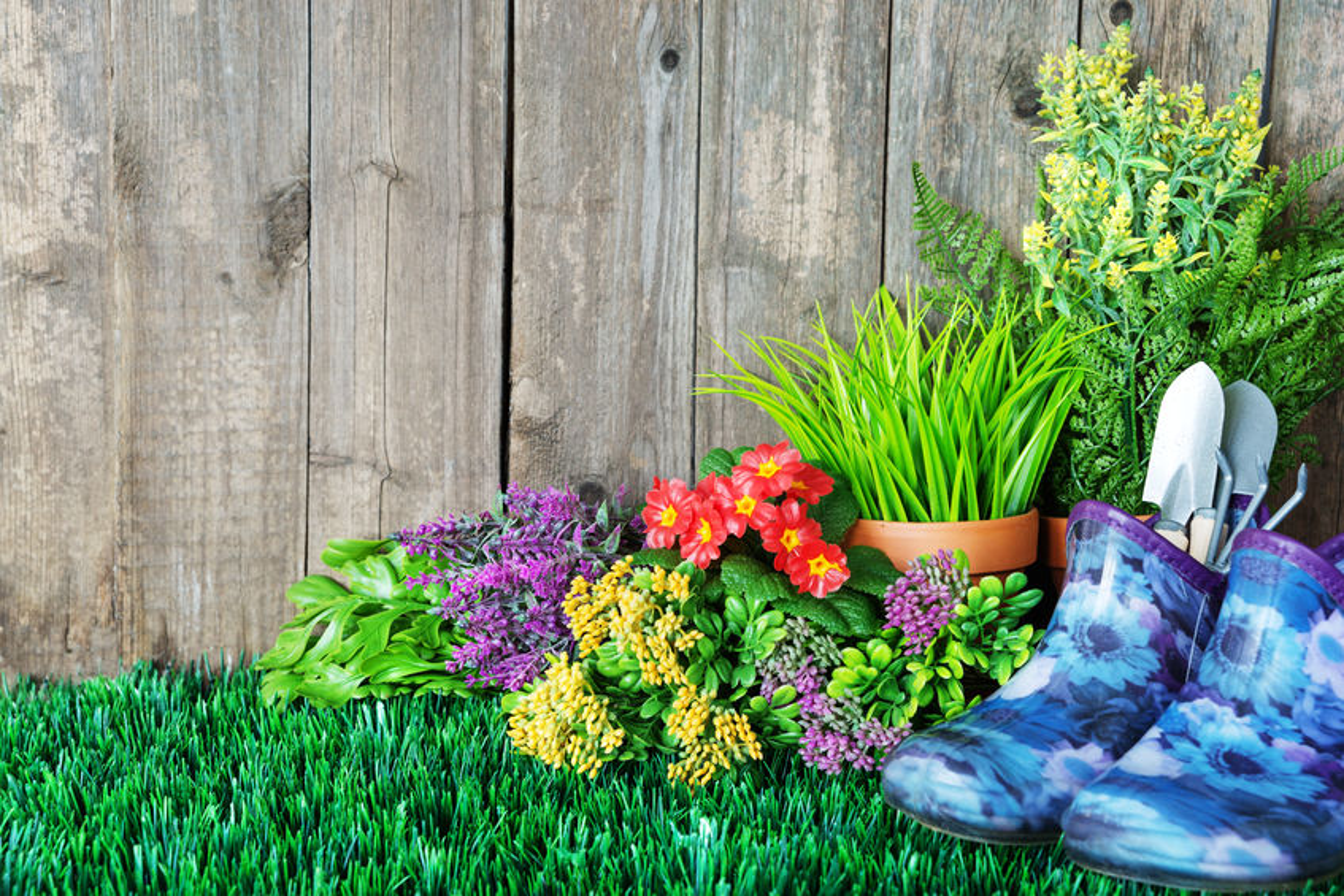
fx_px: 2464
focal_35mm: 66
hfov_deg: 30.5
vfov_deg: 20.6
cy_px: 448
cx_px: 672
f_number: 8
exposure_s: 1/20
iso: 200
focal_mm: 66
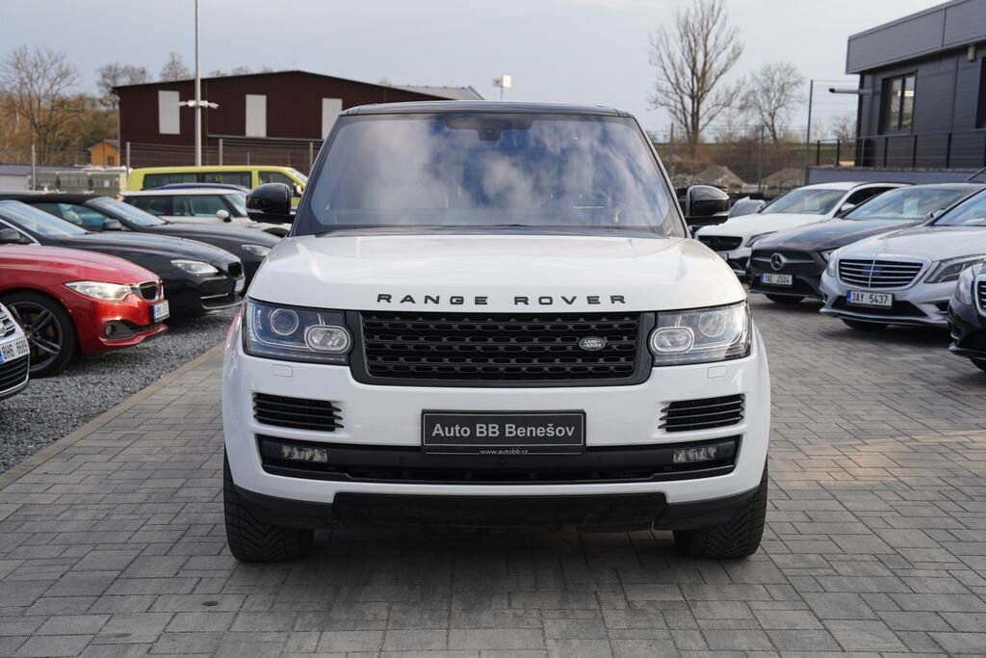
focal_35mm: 50
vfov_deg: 27.0
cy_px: 329
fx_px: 1370
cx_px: 493
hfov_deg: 39.6
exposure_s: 1/200
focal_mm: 50
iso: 100
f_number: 5.6
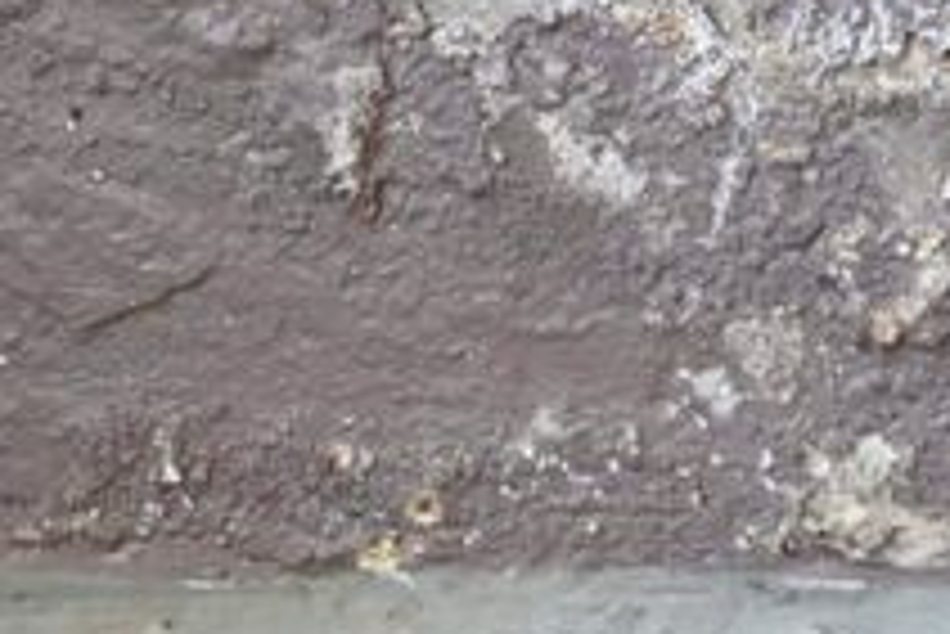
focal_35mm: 194
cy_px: -67
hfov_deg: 9.9
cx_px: 1810
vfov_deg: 7.1
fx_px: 5123
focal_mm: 41
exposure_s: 1/125
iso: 800
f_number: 5.6
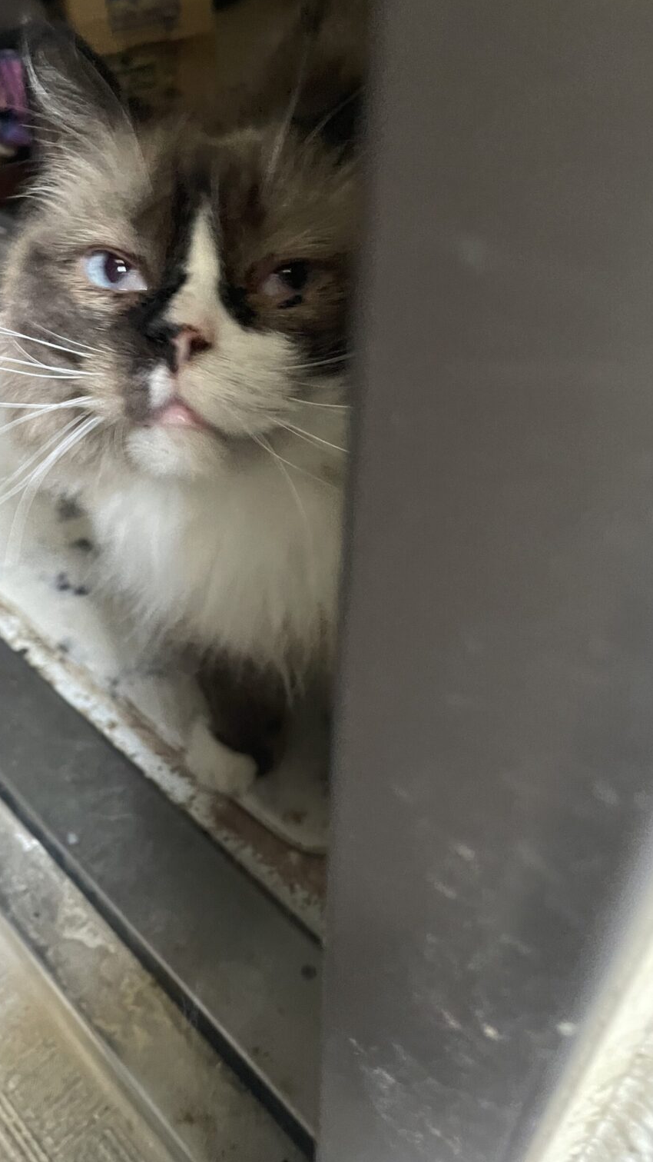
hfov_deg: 38.5
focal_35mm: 30
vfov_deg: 64.3
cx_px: 221
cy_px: 611
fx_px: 923
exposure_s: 1/30
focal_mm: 4.2
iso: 640
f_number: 1.6
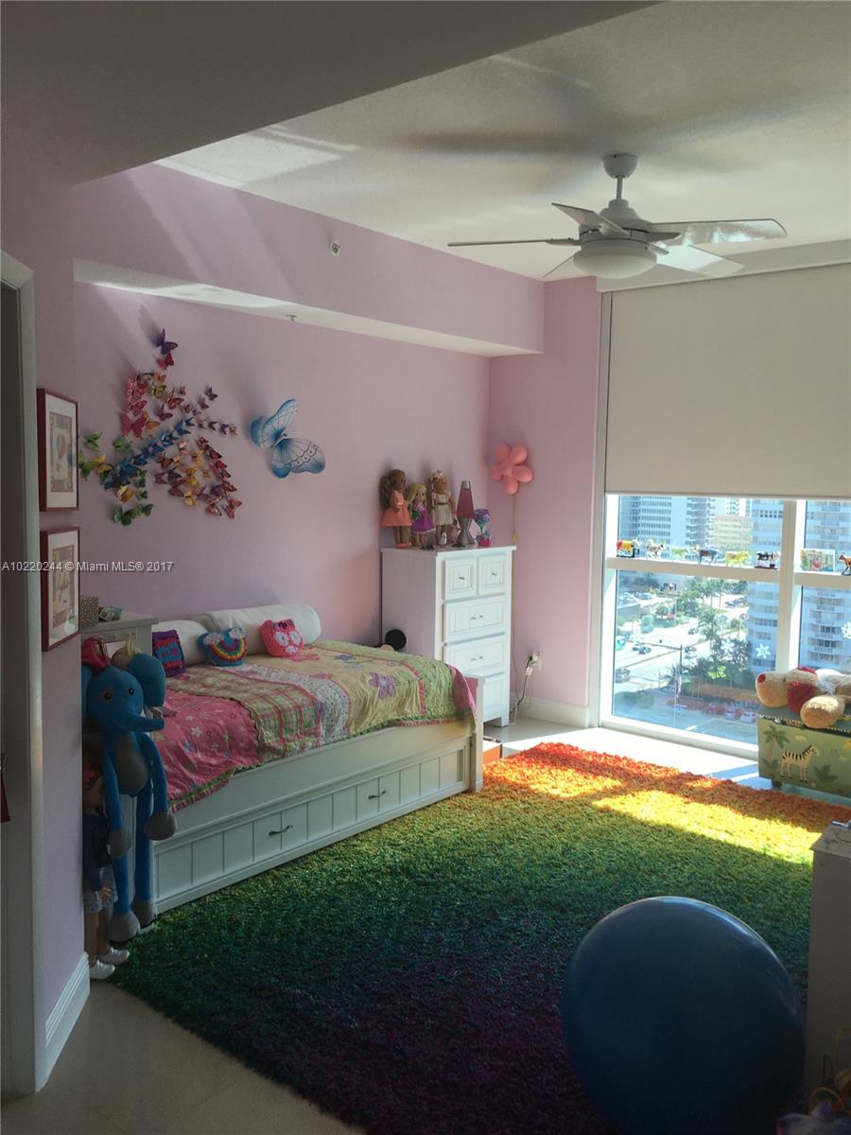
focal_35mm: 29
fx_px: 951
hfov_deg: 48.2
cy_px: 568
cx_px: 426
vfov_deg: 61.7
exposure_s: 1/189
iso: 25
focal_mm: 4.15
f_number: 2.2
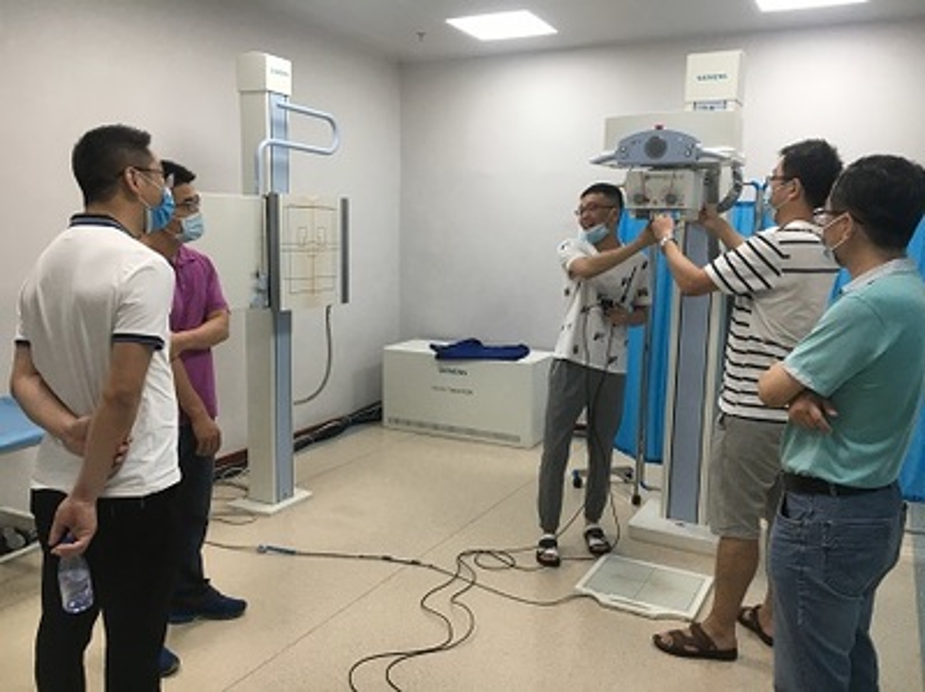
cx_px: 462
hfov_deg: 61.7
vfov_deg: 48.1
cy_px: 346
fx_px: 774
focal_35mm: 29
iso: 40
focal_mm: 4.15
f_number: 2.2
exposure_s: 1/33
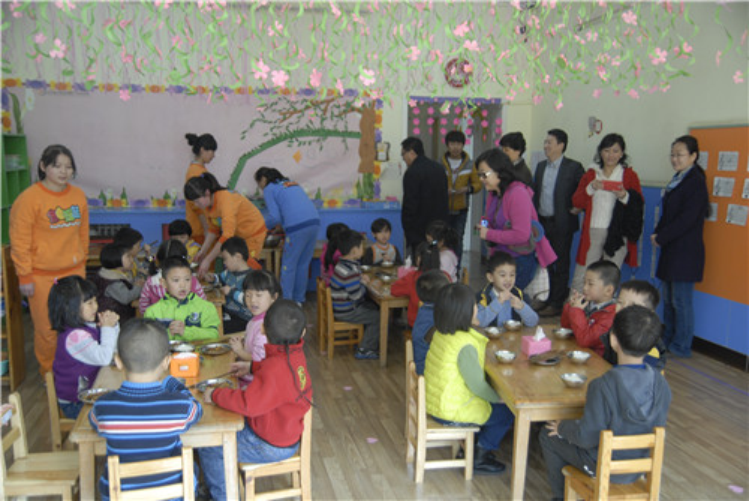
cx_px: 374
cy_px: 250
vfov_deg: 40.0
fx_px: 687
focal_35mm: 33
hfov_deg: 57.2
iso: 400
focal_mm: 22
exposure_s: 1/90
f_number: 2.8
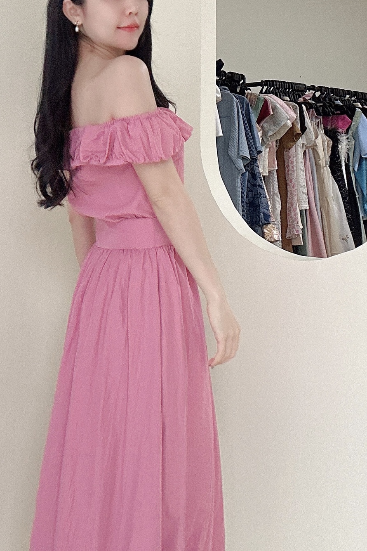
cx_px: 113
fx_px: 657
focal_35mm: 43
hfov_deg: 30.9
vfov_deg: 45.1
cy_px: 344
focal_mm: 2.69
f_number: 1.9
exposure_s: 1/60
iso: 125
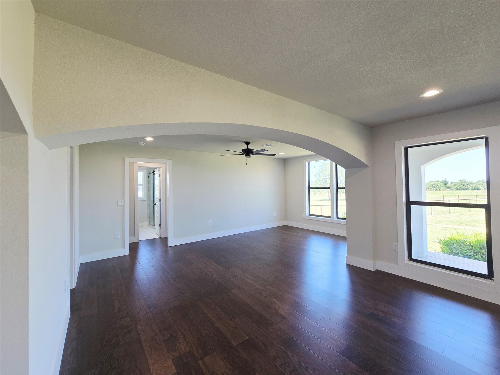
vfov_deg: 89.9
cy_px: 188
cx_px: 250
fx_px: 188
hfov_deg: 106.2
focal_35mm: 13
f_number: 2.2
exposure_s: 1/120
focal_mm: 2.2
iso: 80
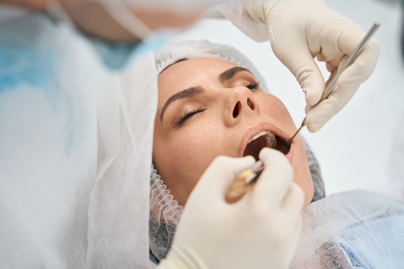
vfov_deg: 19.5
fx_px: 785
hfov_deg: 28.8
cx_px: 202
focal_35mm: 70
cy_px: 134
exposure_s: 1/250
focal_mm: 70
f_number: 2.8
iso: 100
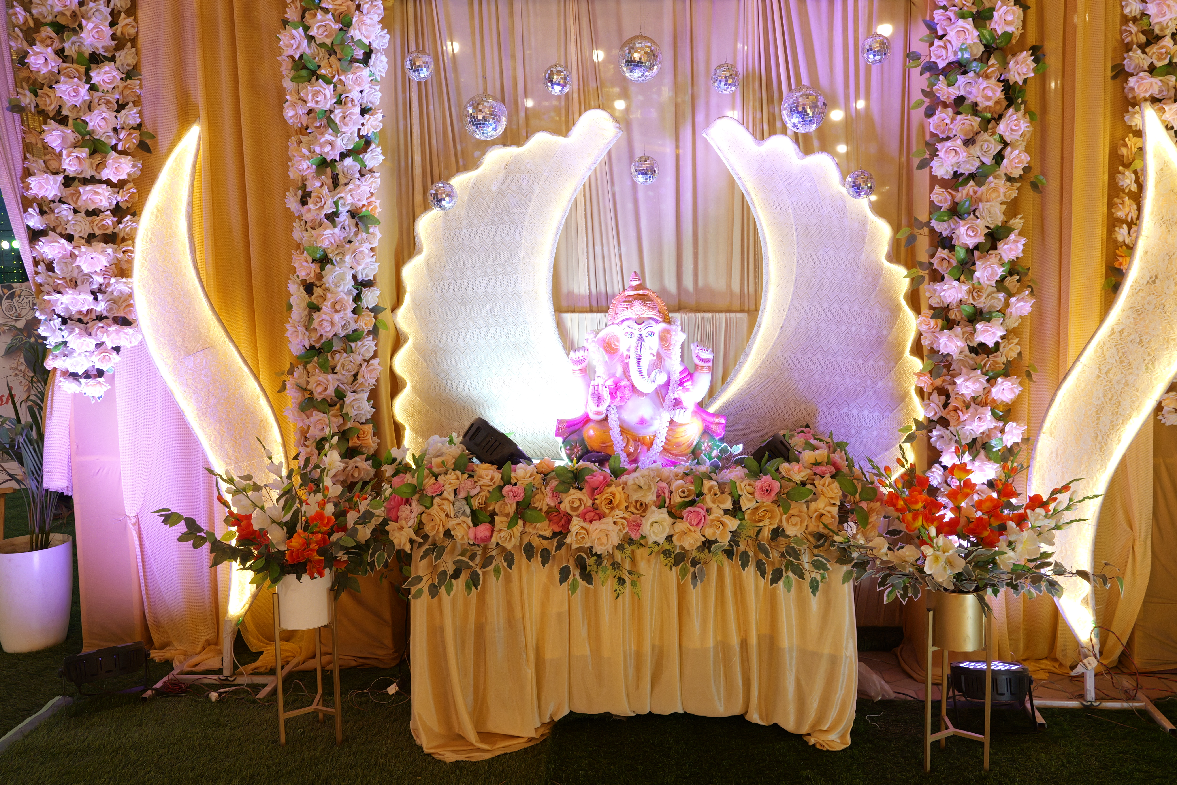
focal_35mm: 27
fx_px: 883
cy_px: 348
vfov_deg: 47.8
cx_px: 652
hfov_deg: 67.2
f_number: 8
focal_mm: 24
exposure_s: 1/100
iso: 1600
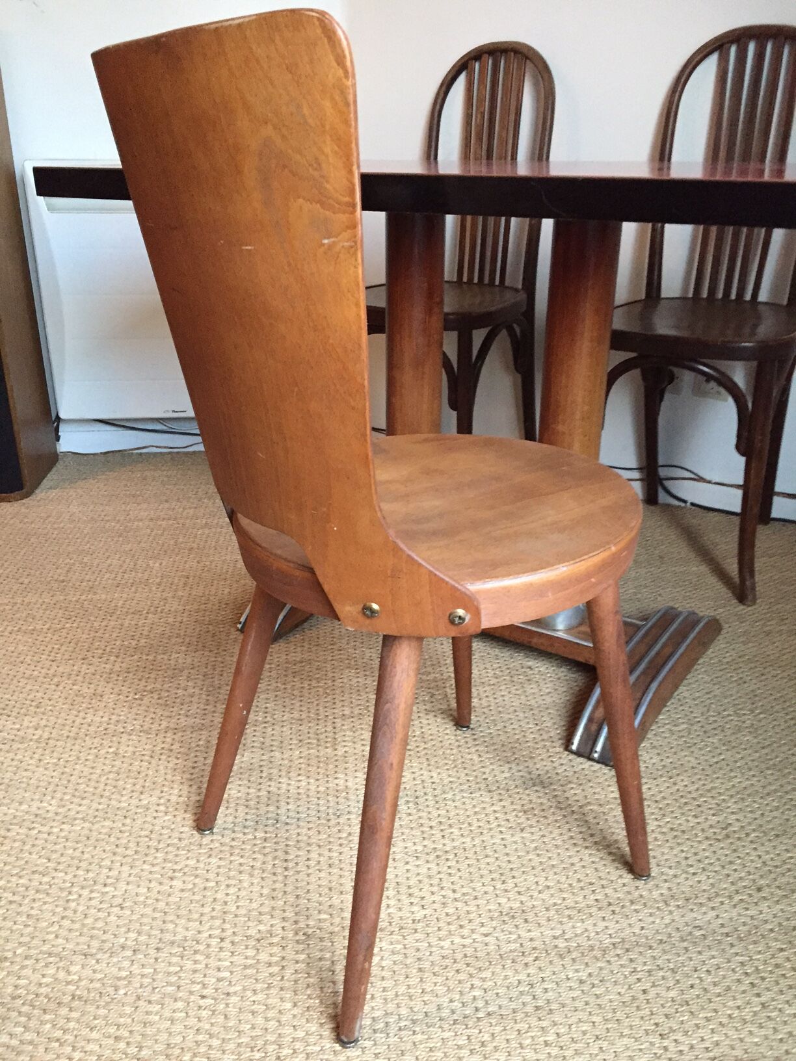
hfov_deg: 48.2
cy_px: 530
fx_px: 889
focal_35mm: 29
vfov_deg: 61.7
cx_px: 398
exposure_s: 1/17
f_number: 2.2
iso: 320
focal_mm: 4.15
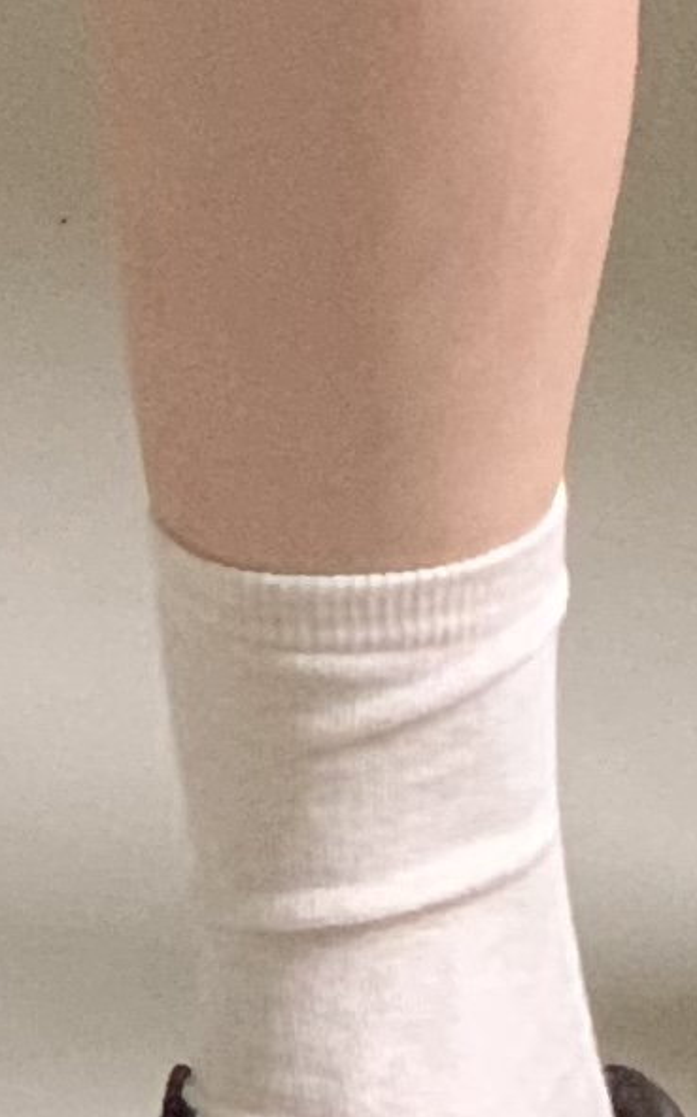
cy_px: -365
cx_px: 975
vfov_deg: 5.6
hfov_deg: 3.5
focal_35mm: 376
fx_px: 11436
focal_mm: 6
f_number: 2.4
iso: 400
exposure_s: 1/60
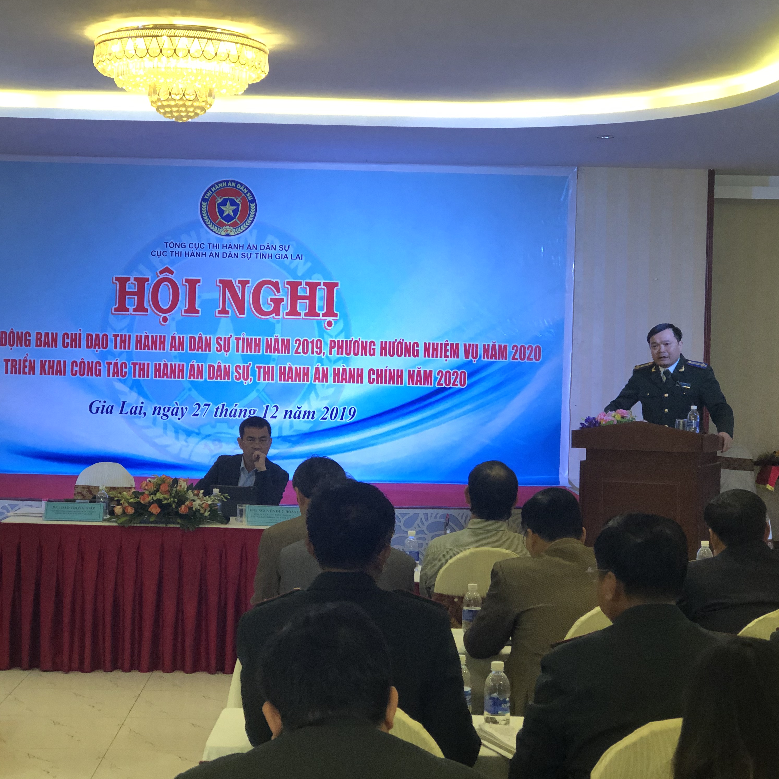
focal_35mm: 68
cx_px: 346
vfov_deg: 25.4
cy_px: 387
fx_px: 1731
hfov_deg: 25.3
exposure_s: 1/100
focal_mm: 6.6
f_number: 2.8
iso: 320
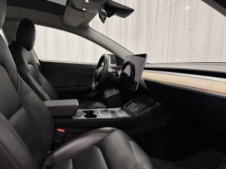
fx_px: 163
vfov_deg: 54.9
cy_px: 86
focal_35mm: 25
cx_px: 110
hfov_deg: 69.4
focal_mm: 6.76
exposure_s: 1/100
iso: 80
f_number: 1.78
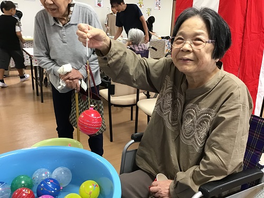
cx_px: 132
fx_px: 236
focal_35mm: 31
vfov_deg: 45.4
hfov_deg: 58.4
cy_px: 99
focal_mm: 3.3
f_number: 2.4
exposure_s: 1/30
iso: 100
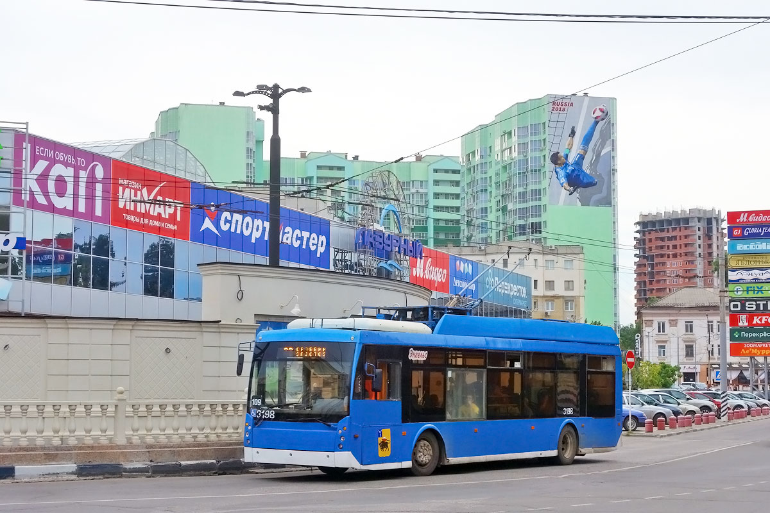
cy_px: 256
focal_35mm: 56
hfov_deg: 35.6
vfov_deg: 24.2
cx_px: 385
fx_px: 1198
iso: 125
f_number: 5
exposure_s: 1/500
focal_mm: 20.64
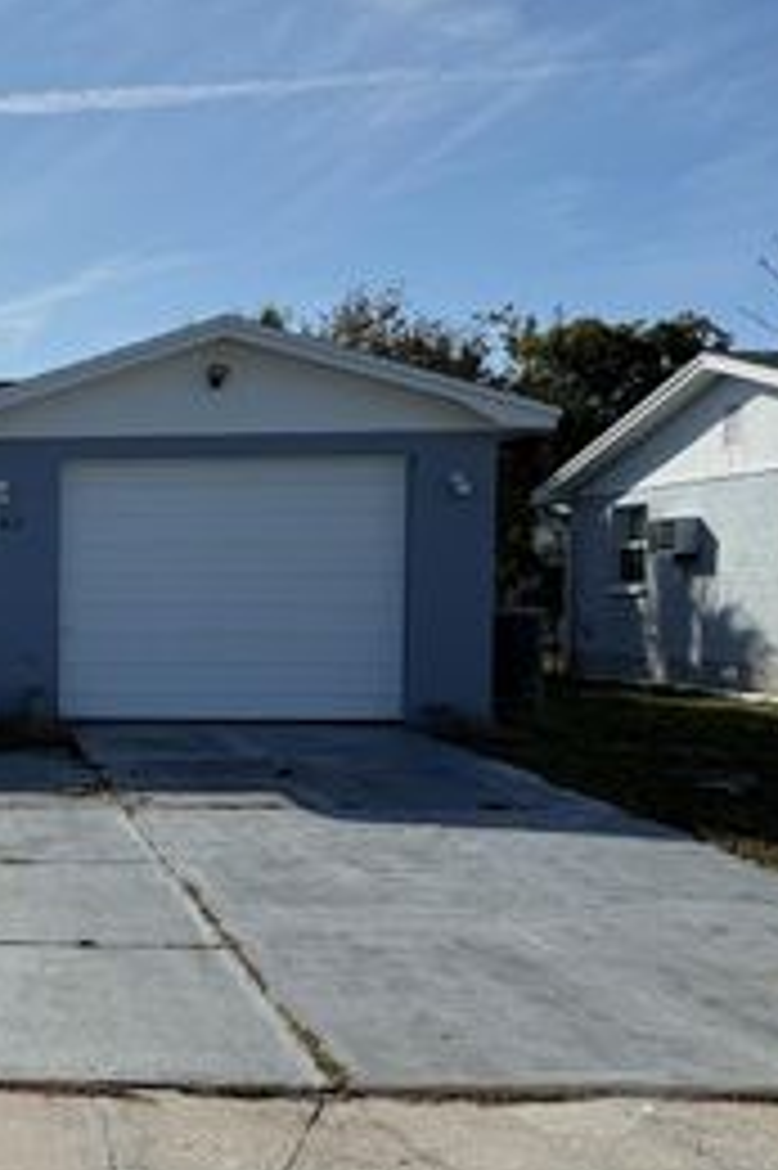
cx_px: -198
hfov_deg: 24.8
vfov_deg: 41.0
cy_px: 677
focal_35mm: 48
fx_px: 1558
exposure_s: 1/10309
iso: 80
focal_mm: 6.76
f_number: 1.78
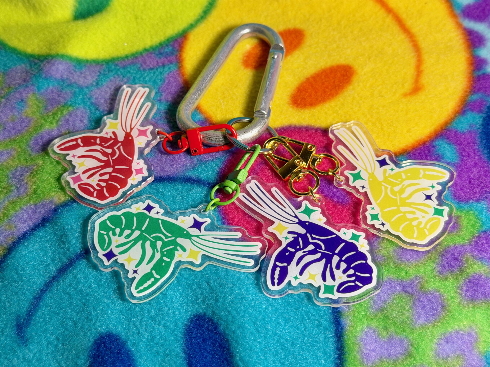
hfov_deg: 39.7
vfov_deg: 30.3
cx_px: 245
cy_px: 184
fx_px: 679
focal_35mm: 48
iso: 50
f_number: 1.78
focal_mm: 6.76
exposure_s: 1/60
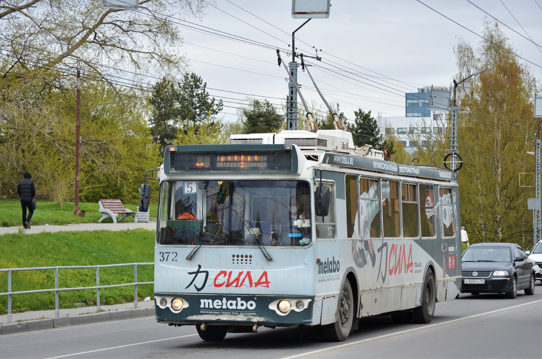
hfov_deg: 19.0
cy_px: 180
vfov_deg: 12.6
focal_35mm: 108
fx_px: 1623
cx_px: 271
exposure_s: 1/640
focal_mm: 72
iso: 200
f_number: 5.6
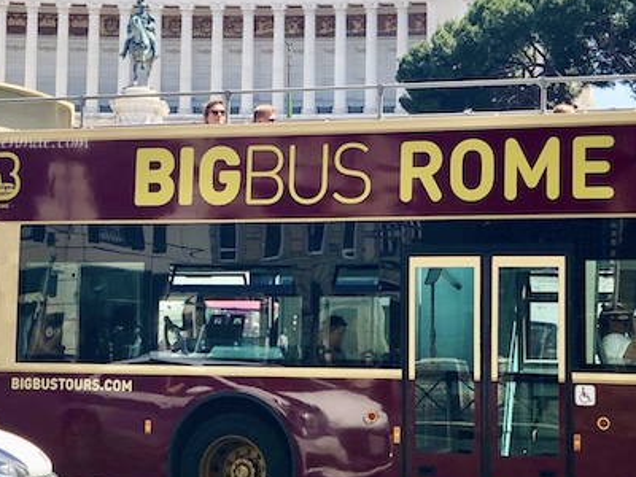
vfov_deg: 12.6
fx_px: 2150
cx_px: 237
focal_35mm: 117
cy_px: 68
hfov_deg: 16.8
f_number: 2.4
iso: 16
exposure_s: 1/684
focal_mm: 6
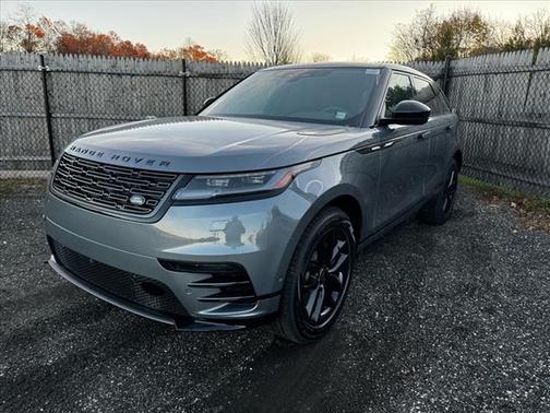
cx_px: 275
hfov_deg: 71.6
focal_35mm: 24
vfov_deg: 56.8
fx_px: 381
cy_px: 206
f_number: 1.78
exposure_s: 1/226
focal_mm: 6.76
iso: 64
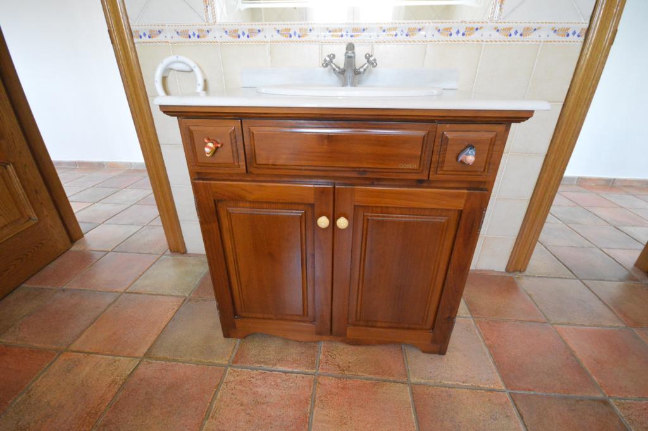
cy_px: 216
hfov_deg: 100.4
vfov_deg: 77.2
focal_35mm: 15
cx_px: 324
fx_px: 270
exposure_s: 1/60
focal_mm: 10
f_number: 4
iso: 3200
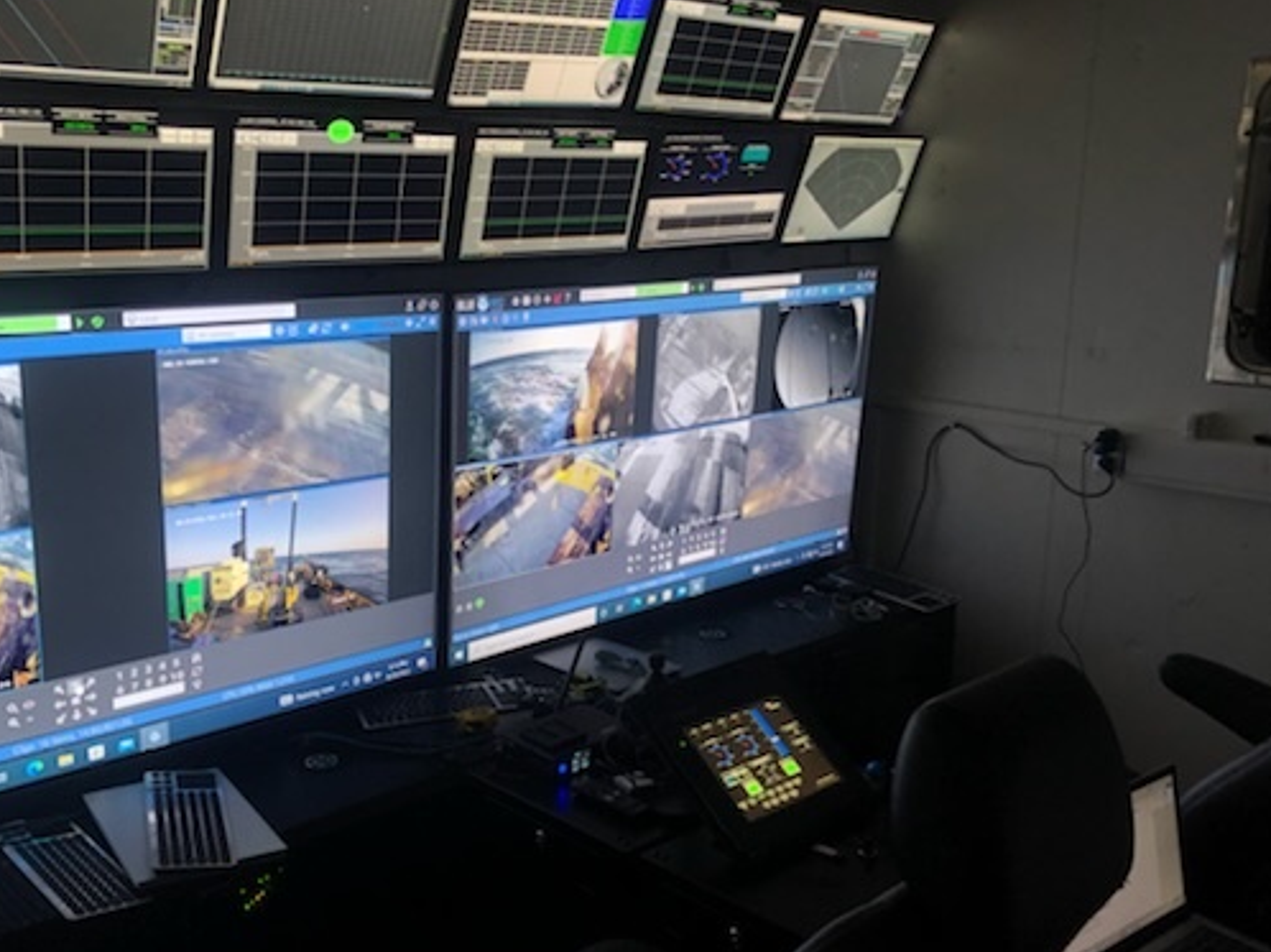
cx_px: 595
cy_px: 531
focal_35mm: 36
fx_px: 1321
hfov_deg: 51.3
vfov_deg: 39.6
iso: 250
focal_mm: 4
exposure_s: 1/60
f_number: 1.8
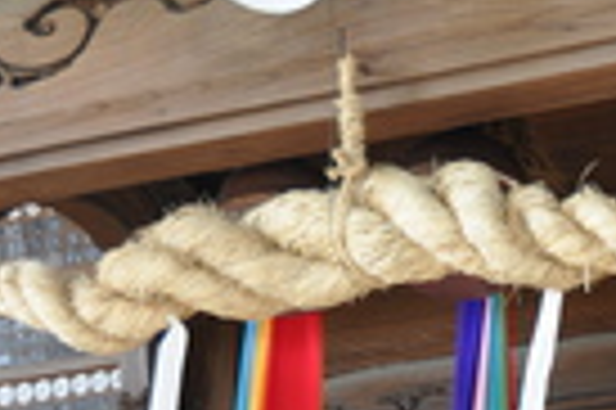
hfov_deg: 11.6
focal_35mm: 173
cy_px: 622
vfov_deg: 7.8
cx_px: 769
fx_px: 2957
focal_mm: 36
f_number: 5.6
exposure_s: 1/30
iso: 200
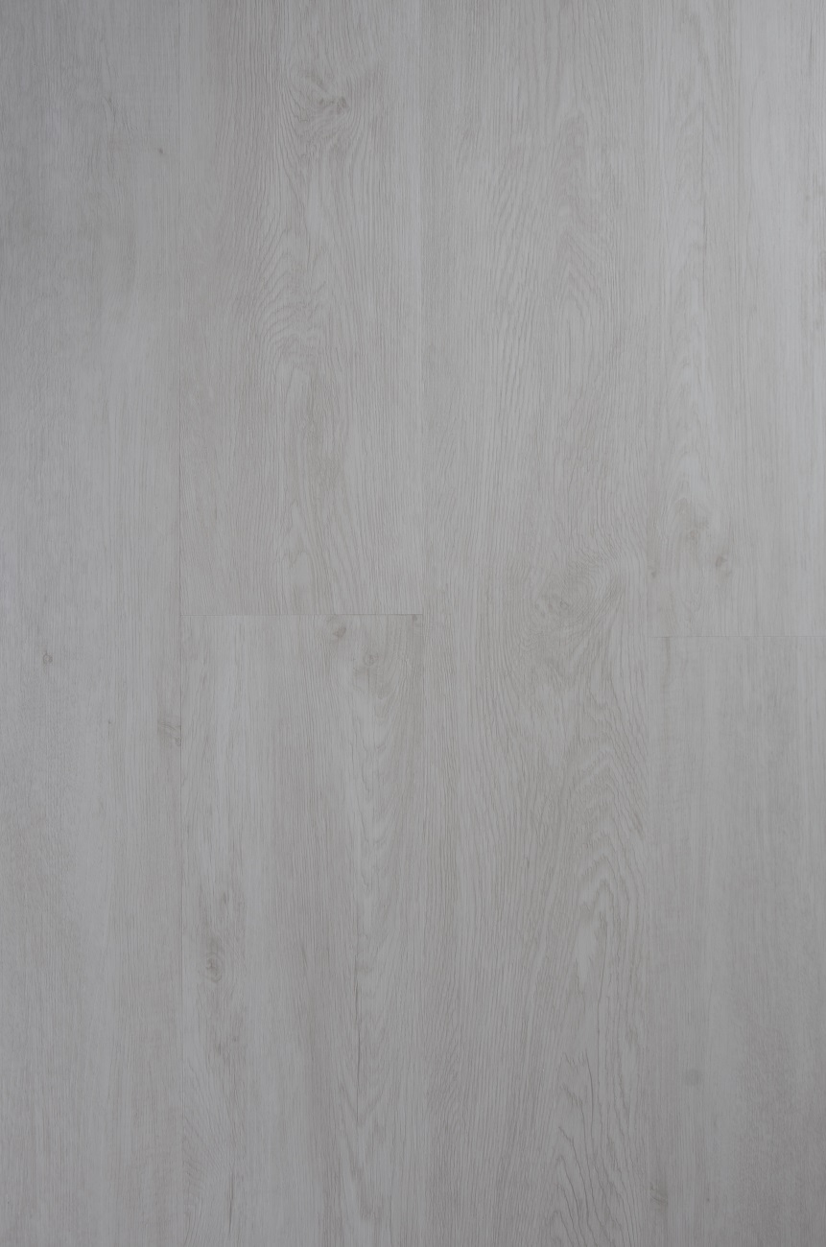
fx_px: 1348
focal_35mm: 39
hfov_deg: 34.1
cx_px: 413
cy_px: 624
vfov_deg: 49.6
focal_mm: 26
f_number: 7.1
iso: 100
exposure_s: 1/125
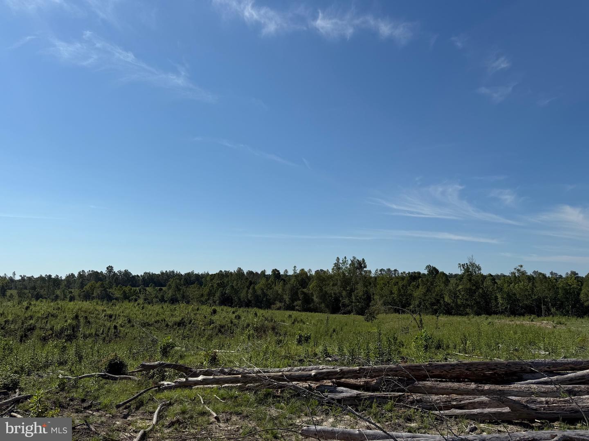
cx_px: 294
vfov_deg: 56.8
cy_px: 220
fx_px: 408
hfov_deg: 71.6
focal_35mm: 24
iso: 80
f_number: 1.78
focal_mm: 6.76
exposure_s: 1/10309
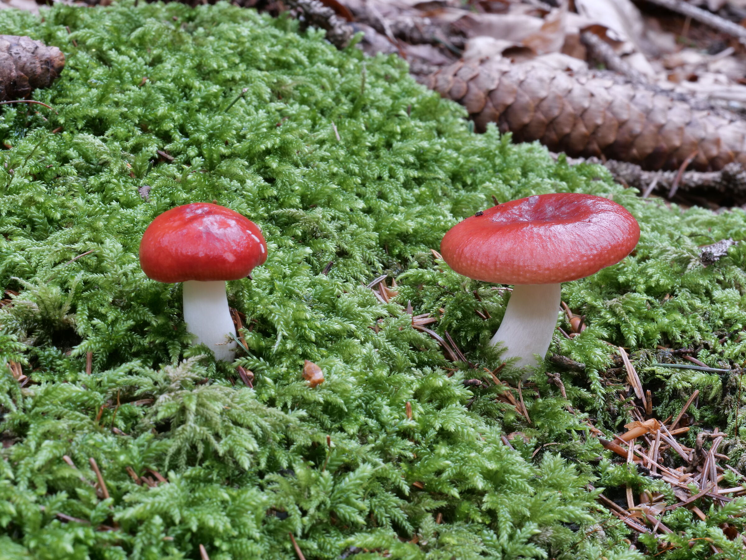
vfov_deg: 12.3
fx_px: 2586
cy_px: 280
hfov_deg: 16.4
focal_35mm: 120
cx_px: 373
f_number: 16
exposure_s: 3.2
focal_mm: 60
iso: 100
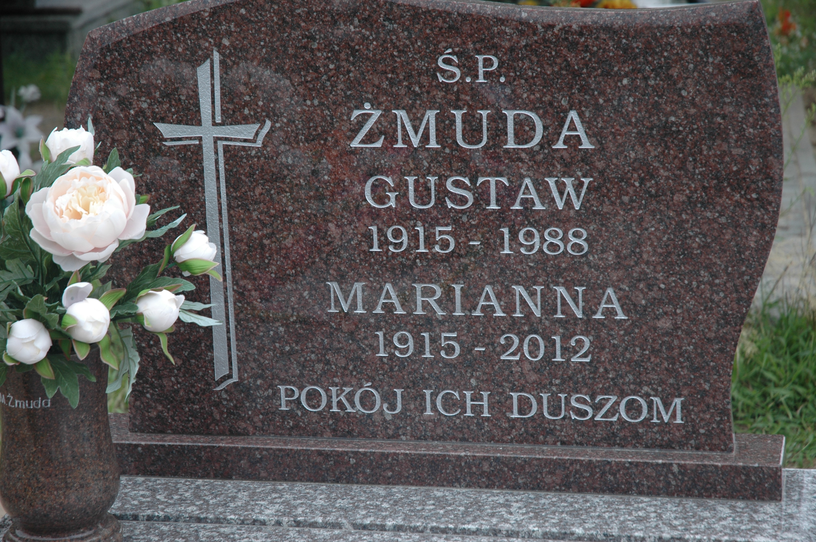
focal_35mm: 105
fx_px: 2378
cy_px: 271
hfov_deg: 19.5
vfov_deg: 13.0
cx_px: 408
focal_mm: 70
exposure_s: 1/80
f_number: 4.5
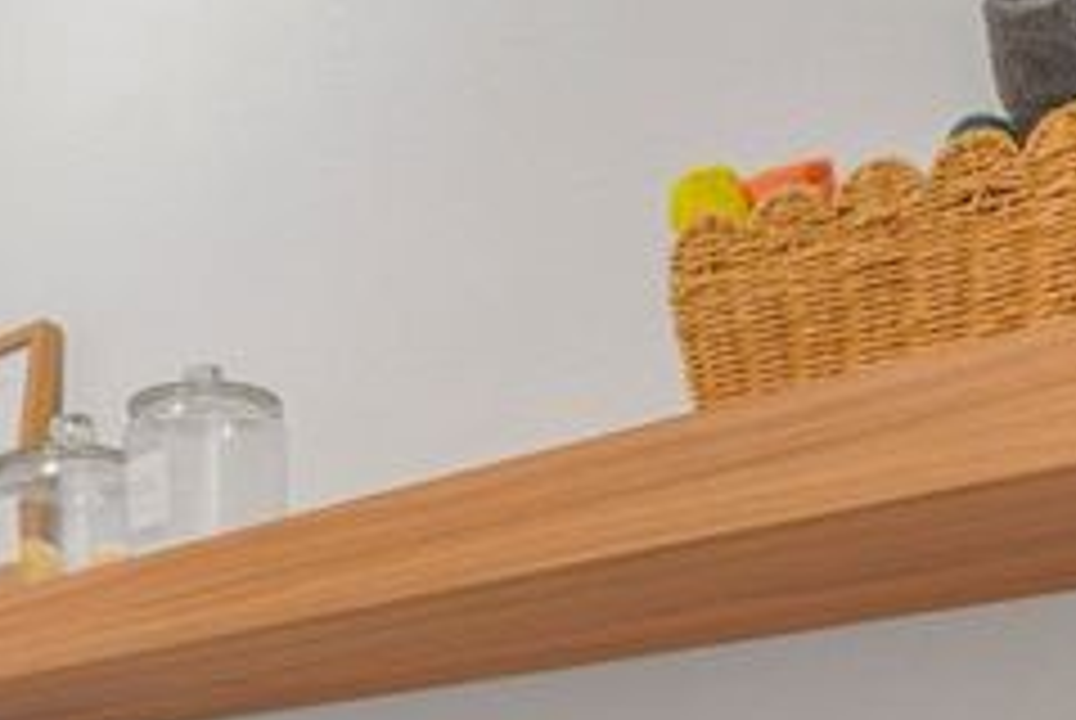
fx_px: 1586
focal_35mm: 53
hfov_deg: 36.2
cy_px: 1006
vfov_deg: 22.2
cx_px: 214
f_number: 2
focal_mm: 12
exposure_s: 1/30
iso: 320
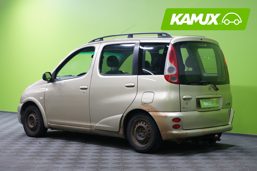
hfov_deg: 28.8
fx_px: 500
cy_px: 86
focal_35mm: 70
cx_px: 128
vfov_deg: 19.5
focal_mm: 70
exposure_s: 1/50
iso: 1250
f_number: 5.6
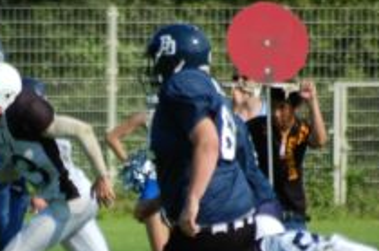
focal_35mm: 969
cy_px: 209
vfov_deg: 1.4
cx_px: 64
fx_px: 10178
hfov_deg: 2.1
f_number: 5.6
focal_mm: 300
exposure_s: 1/1000
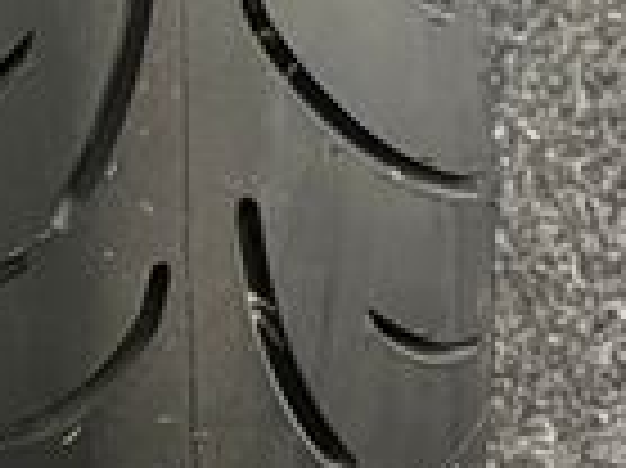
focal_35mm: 120
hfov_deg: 16.3
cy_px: -585
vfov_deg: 10.8
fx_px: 2168
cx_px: 153
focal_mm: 5.1
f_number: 1.6
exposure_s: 1/33
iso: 400
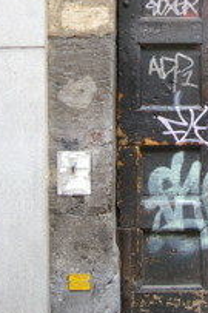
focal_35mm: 90
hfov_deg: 14.9
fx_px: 781
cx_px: 202
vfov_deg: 22.1
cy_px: 29
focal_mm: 28
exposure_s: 1/45
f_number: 4
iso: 200
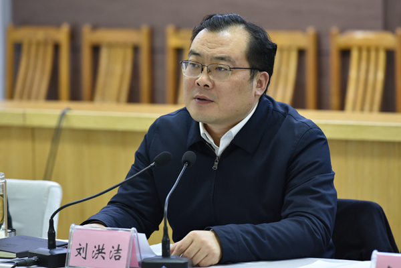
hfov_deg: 11.1
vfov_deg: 7.4
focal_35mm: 185
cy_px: 134
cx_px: 200
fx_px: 2061
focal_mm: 185
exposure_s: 1/250
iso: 1100
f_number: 4
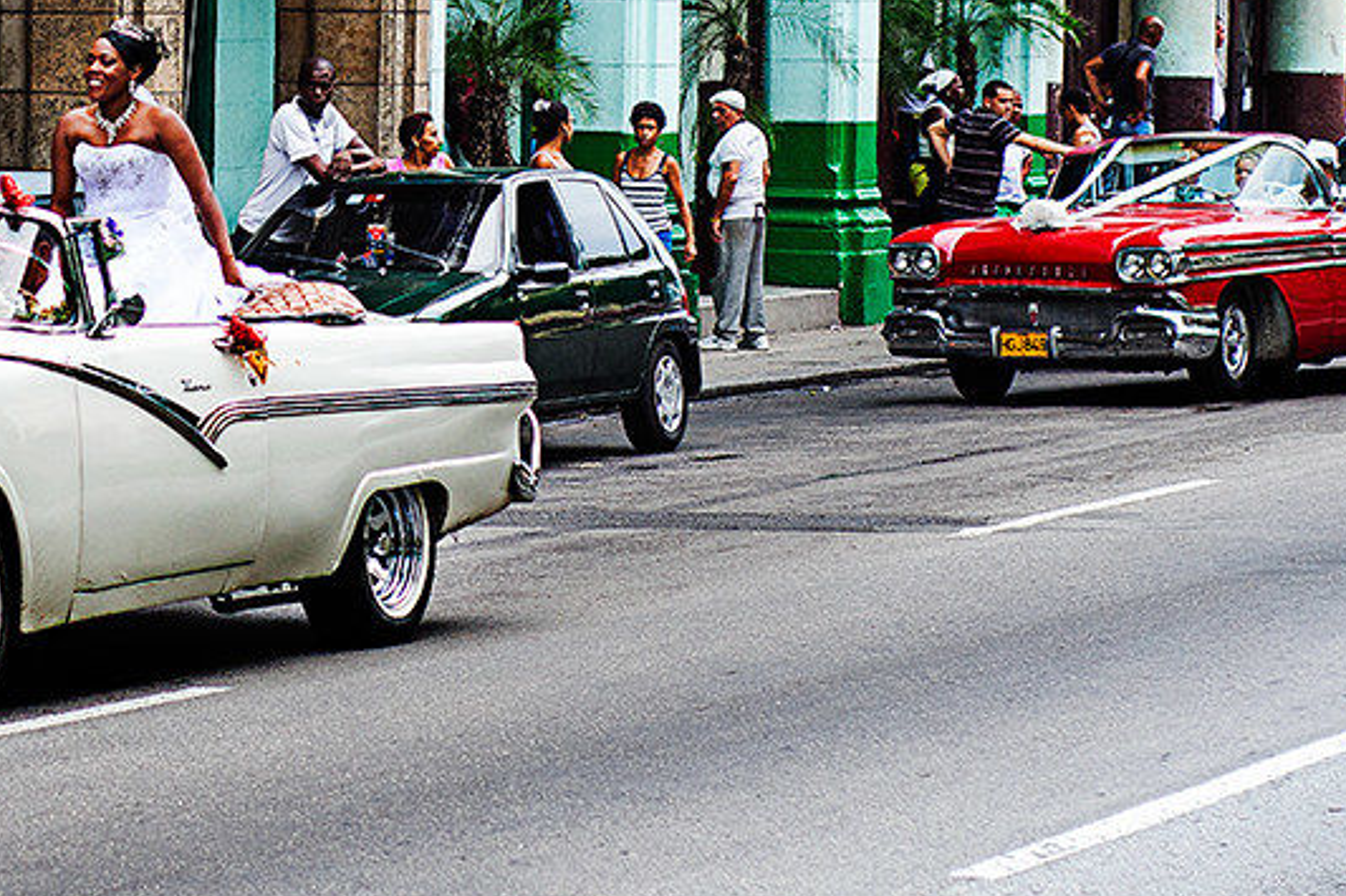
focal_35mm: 169
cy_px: 105
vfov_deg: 8.1
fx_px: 6316
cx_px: 149
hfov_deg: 12.1
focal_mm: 50
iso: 250
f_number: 3.2
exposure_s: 1/400
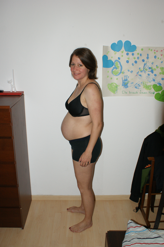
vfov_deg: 62.0
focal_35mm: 30
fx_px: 205
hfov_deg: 43.6
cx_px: 82
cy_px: 124
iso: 400
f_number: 5.6
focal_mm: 20
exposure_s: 1/60
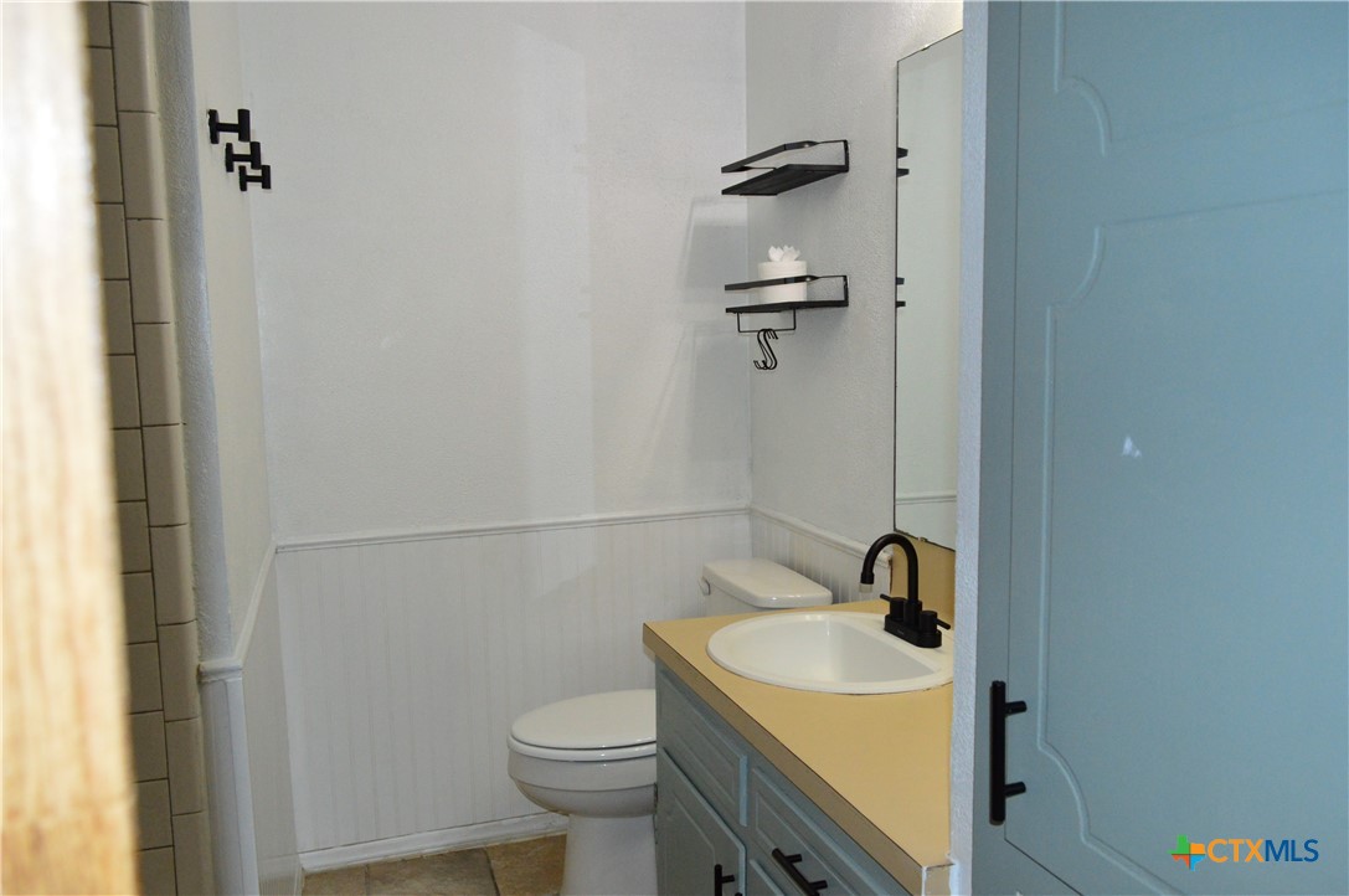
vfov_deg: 47.8
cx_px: 674
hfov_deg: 67.4
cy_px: 448
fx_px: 1011
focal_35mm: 27
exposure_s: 1/125
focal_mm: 18
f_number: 5.6
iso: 1600
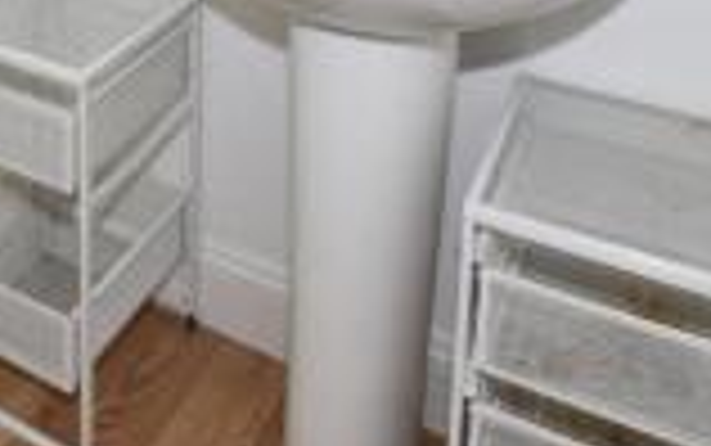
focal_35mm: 46
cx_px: 58
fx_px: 892
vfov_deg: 22.7
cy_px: -228
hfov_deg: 39.9
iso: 100
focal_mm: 10
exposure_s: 1/30
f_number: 9
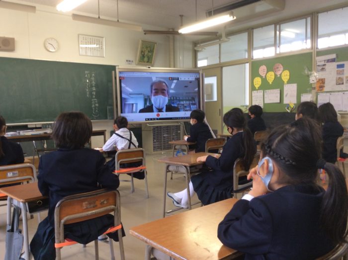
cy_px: 130
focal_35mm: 32
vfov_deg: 44.1
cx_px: 174
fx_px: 321
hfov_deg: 56.9
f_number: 2.4
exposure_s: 1/24
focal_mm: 3.3
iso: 50
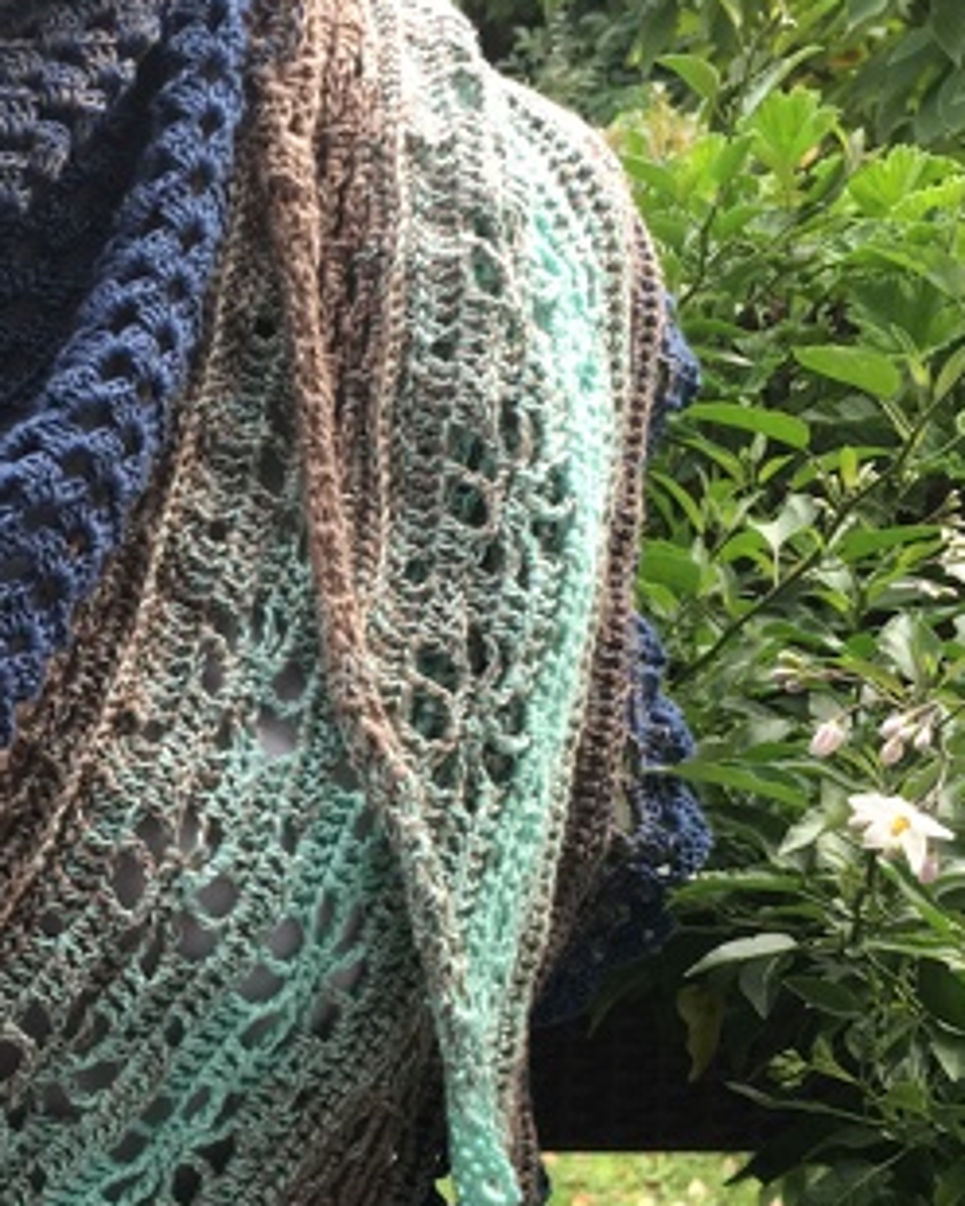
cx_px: -23
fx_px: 2606
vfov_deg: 25.9
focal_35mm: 73
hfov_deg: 20.3
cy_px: 821
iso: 40
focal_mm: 4.15
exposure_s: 1/100
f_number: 2.2
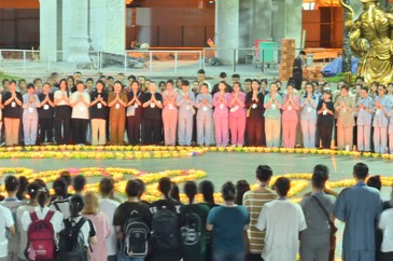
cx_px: 179
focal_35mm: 139
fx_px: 1515
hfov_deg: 14.8
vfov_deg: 9.8
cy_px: 77
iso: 1000
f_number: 22
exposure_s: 15
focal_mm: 78
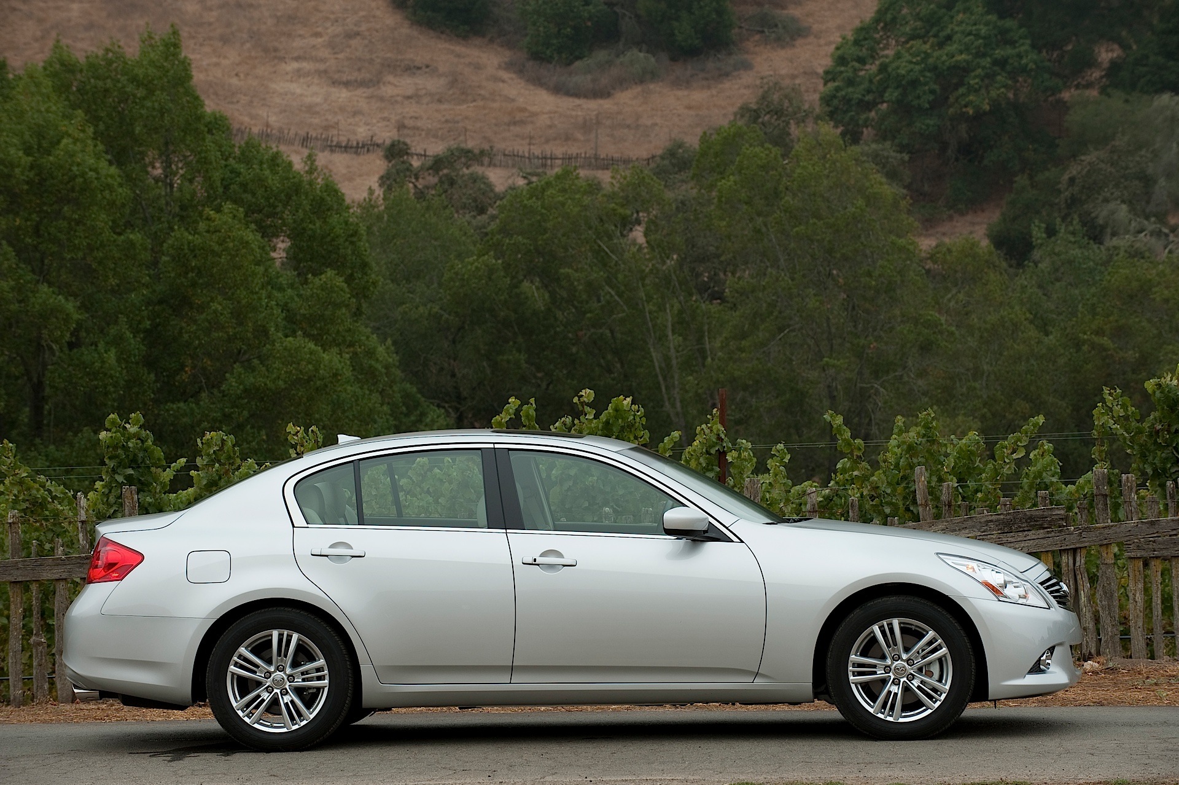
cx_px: 590
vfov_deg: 10.1
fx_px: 4419
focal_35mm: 135
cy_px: 392
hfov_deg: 15.2
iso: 200
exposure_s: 1/60
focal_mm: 135
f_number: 8
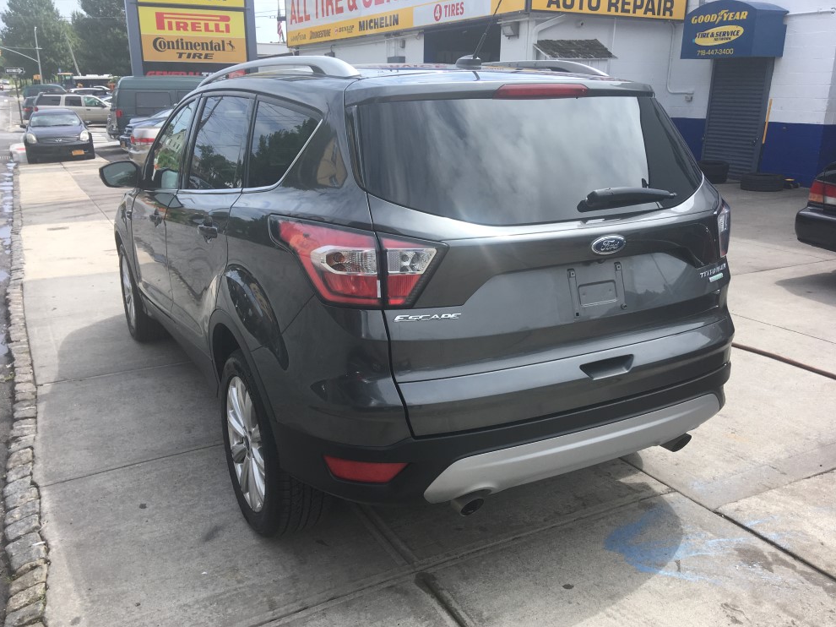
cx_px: 411
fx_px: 724
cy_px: 323
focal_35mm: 30
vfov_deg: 46.8
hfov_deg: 60.0
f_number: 2.2
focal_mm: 4.15
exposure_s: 1/938
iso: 25
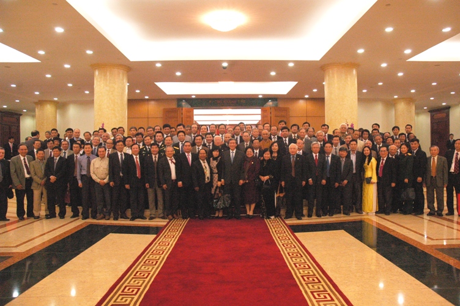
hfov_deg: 67.4
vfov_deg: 47.8
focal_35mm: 27
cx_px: 230
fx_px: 345
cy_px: 153
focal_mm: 18
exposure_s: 1/125
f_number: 5.6
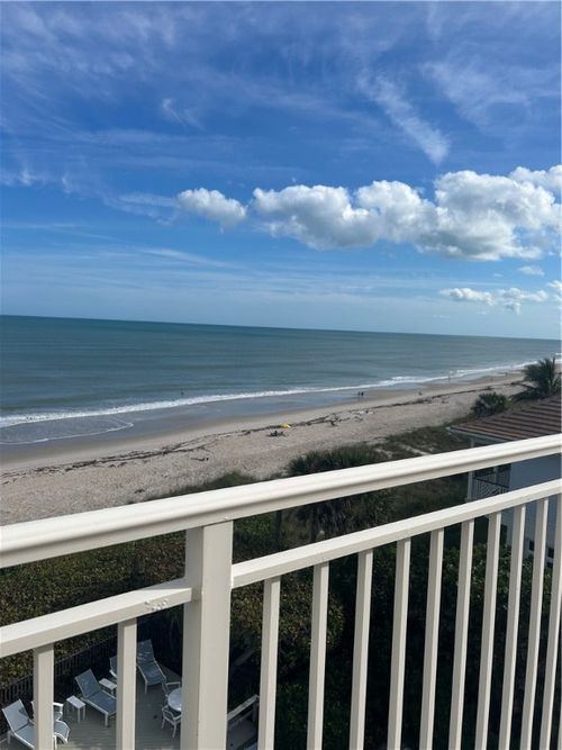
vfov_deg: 67.3
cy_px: 375
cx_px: 281
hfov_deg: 53.0
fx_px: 563
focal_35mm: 26
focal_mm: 5.7
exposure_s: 1/7463
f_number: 1.5
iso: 50
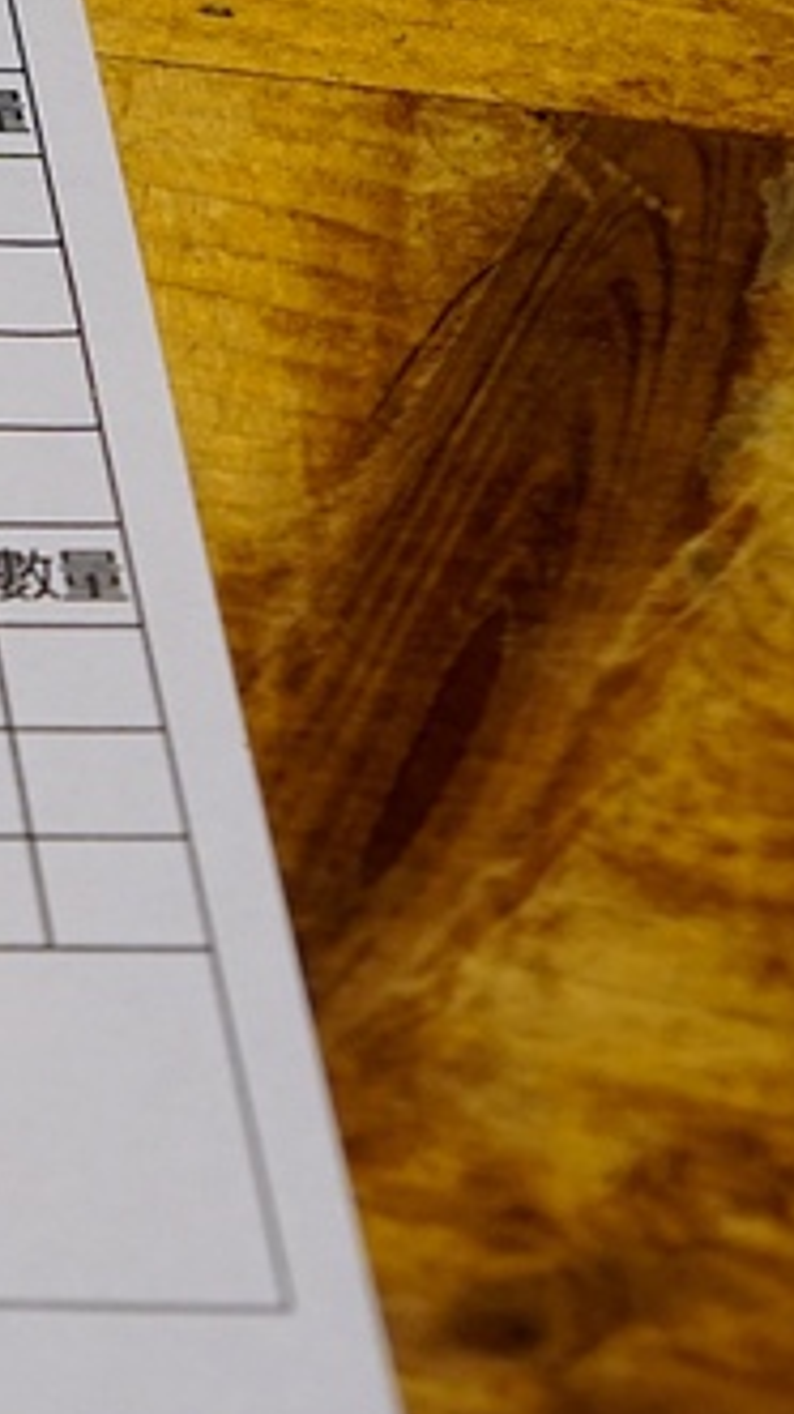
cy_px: 203
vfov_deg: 17.4
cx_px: -1383
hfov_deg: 8.7
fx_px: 4556
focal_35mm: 122
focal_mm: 25
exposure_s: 1/80
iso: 800
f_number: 4.5
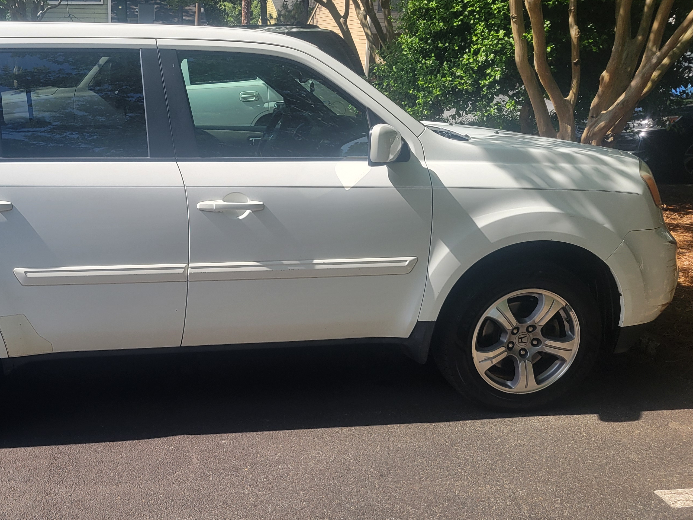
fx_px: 821
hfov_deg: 44.3
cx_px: 176
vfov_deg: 35.1
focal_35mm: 41
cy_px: 264
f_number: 1.8
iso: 40
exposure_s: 1/1145
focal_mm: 5.4
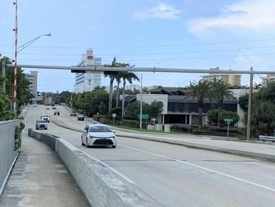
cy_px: 113
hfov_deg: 30.6
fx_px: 493
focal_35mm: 62
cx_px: 67
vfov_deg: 23.7
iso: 32
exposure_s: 1/2410
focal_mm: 4.25
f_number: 1.8
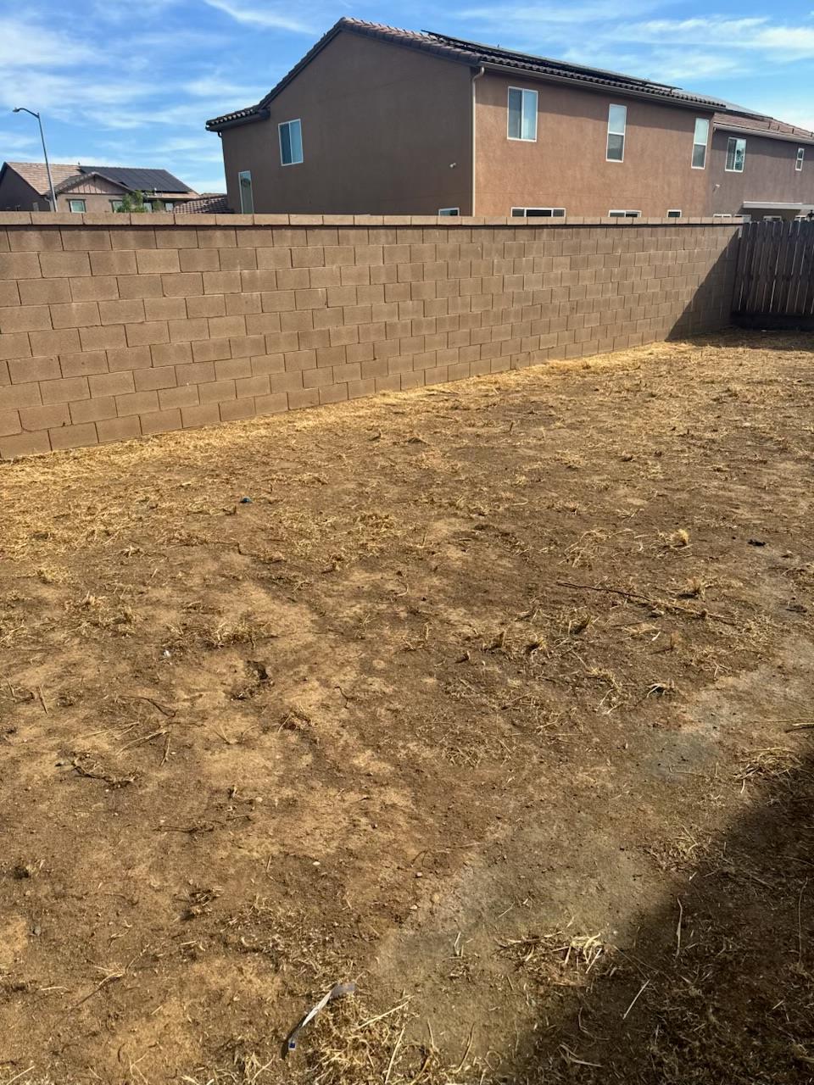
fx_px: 752
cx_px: 407
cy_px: 542
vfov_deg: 71.6
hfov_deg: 56.8
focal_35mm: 24
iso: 80
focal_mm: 6.76
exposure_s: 1/3413
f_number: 1.78
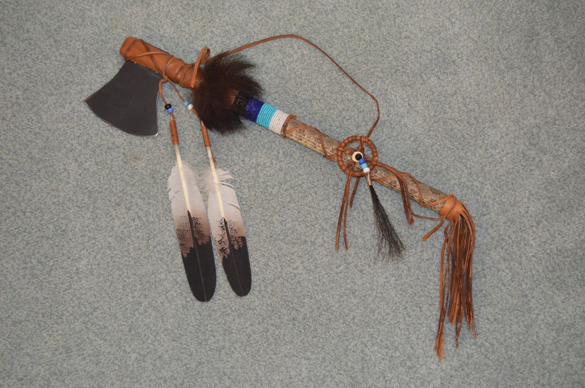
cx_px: 292
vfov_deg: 28.0
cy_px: 194
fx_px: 778
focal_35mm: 48
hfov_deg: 41.2
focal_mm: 32
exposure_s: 1/60
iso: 3200
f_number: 4.8
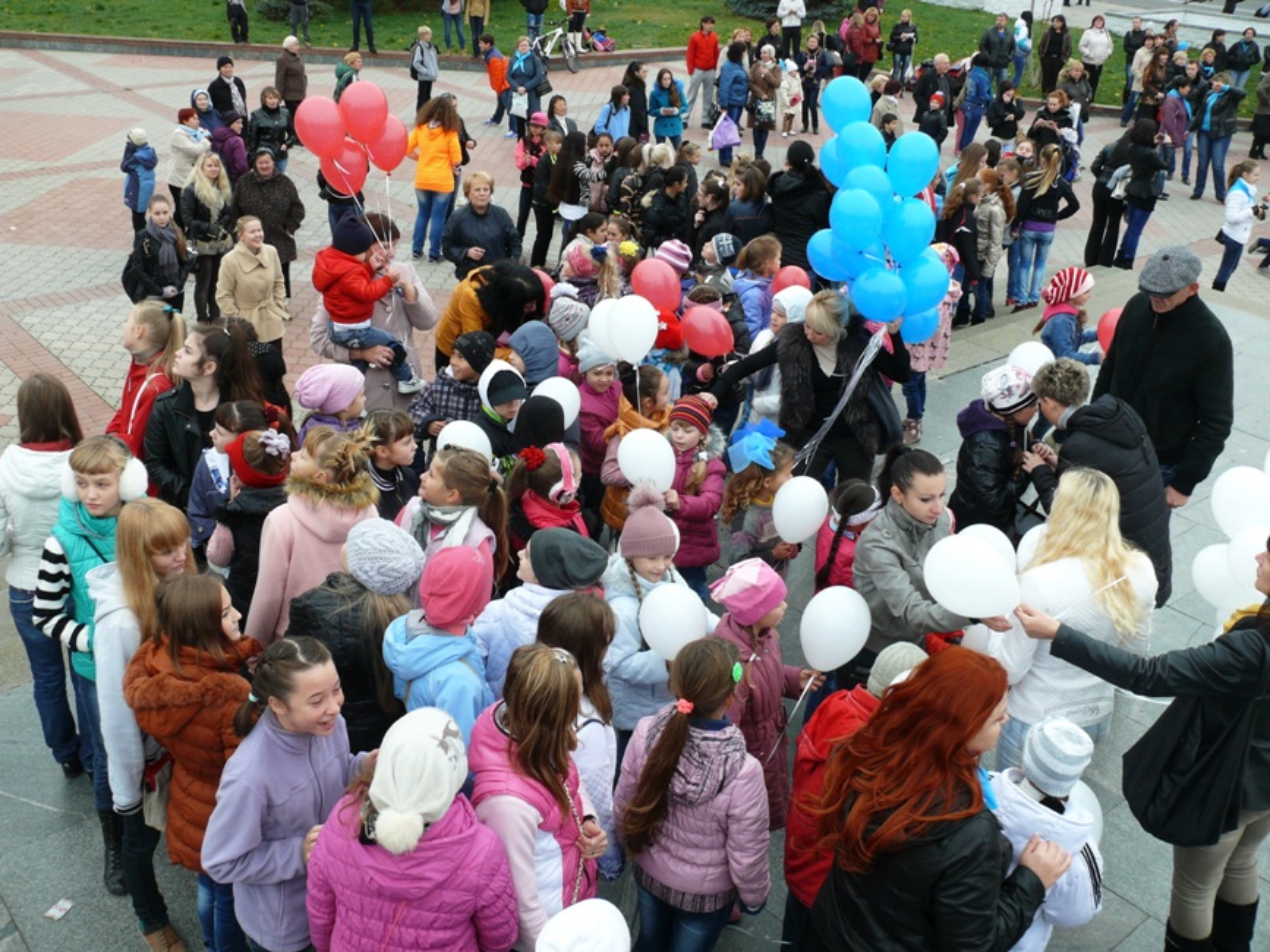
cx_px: 635
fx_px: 1284
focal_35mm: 35
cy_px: 476
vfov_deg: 40.7
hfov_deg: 52.6
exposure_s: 1/160
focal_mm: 7.4
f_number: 4
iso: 100
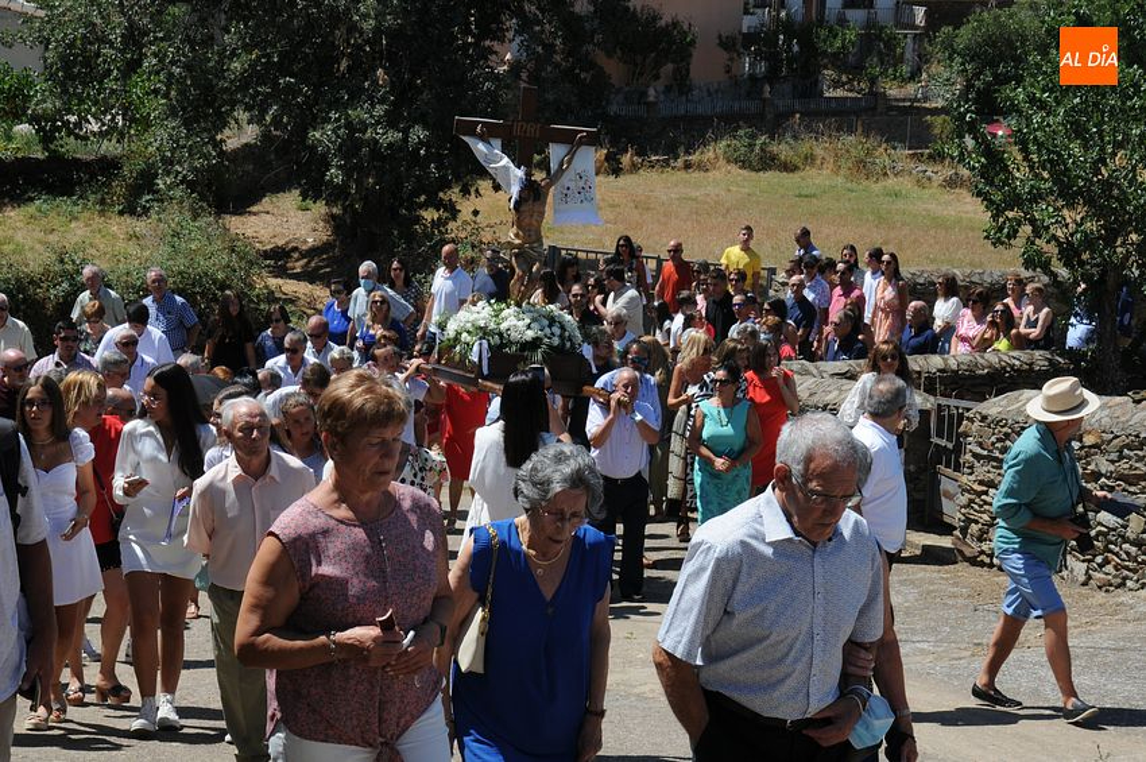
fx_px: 2481
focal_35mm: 78
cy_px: 381
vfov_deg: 17.5
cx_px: 573
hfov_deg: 26.0
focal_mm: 52
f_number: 18
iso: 200
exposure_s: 1/125
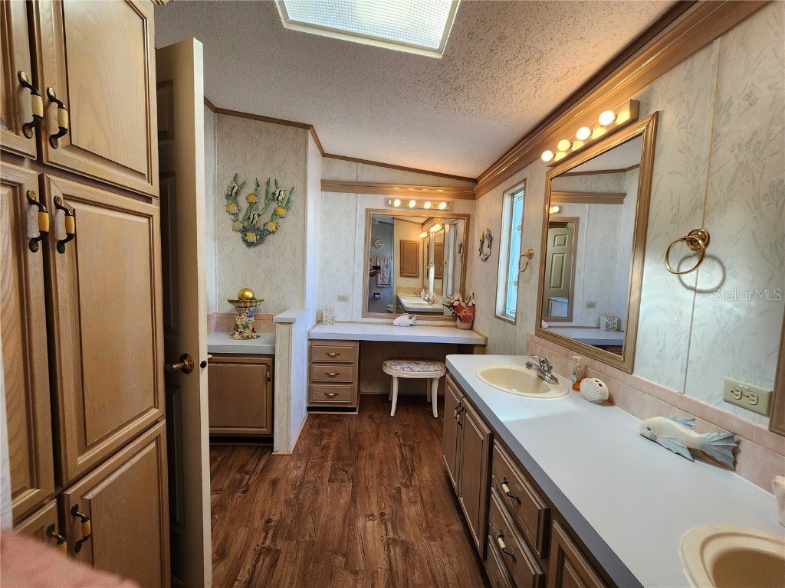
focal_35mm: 13
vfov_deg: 89.9
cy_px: 294
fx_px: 295
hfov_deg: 106.2
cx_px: 392
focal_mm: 2.2
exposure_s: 1/60
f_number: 2.2
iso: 160
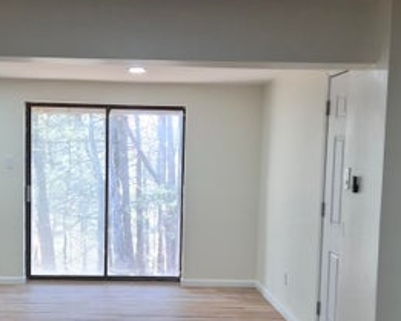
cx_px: 149
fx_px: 653
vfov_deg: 27.4
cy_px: 226
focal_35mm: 55
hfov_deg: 34.0
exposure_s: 1/120
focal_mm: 5.4
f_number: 1.8
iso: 250
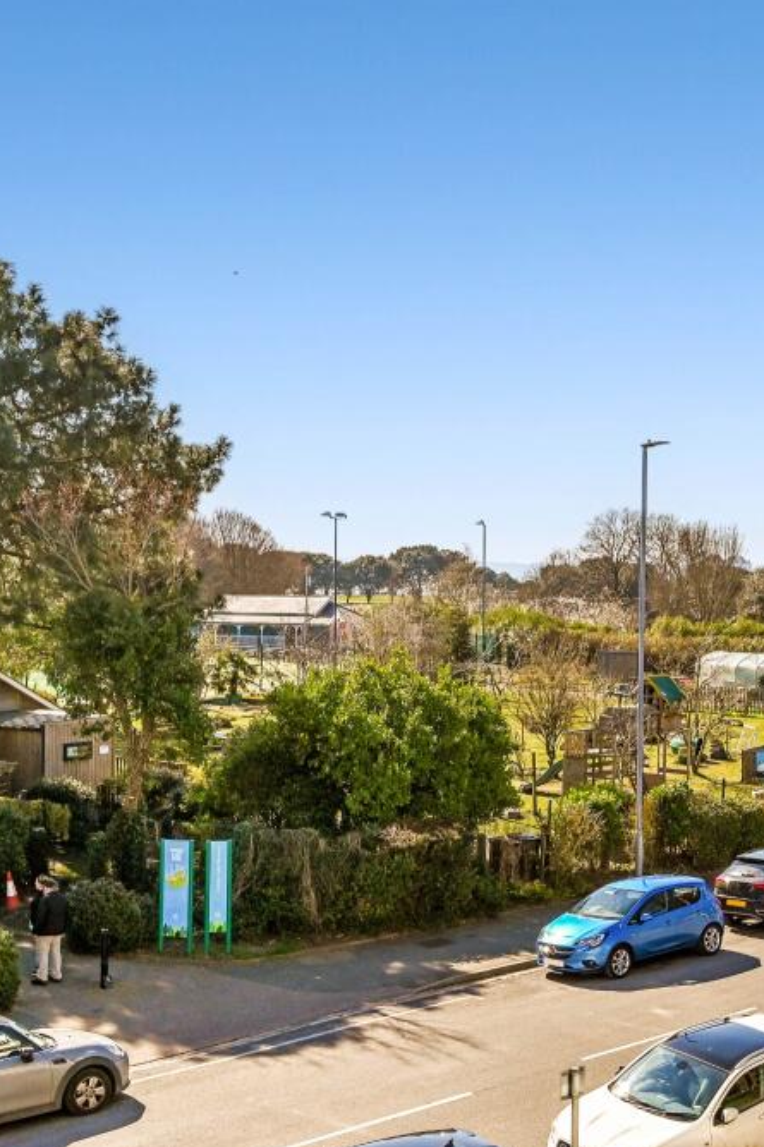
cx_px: 671
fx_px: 1465
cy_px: 577
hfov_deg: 28.2
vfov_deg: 42.8
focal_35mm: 46
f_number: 10
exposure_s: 1/1250
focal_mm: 30
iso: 400
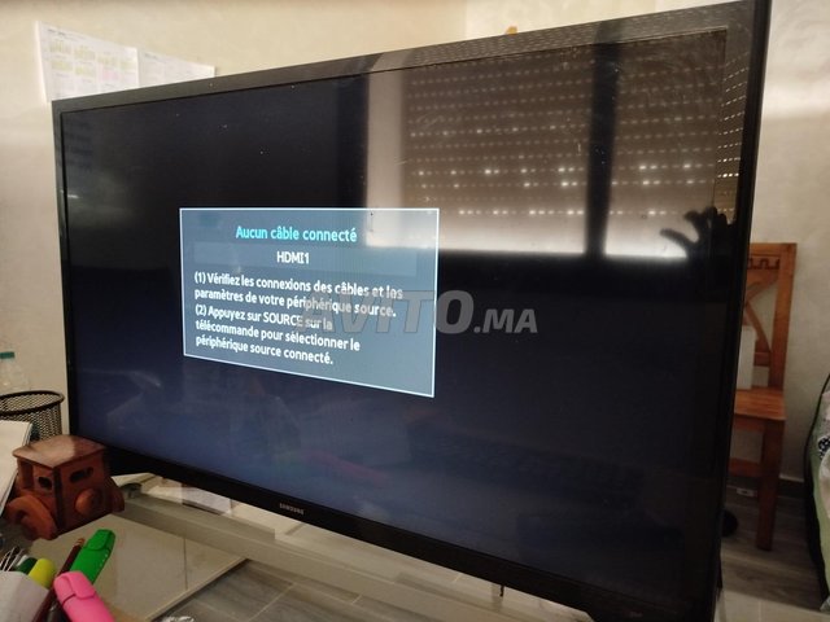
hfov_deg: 71.6
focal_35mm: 24
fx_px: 575
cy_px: 311
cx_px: 415
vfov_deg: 56.8
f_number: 1.7
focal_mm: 5.31
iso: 640
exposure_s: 1/17
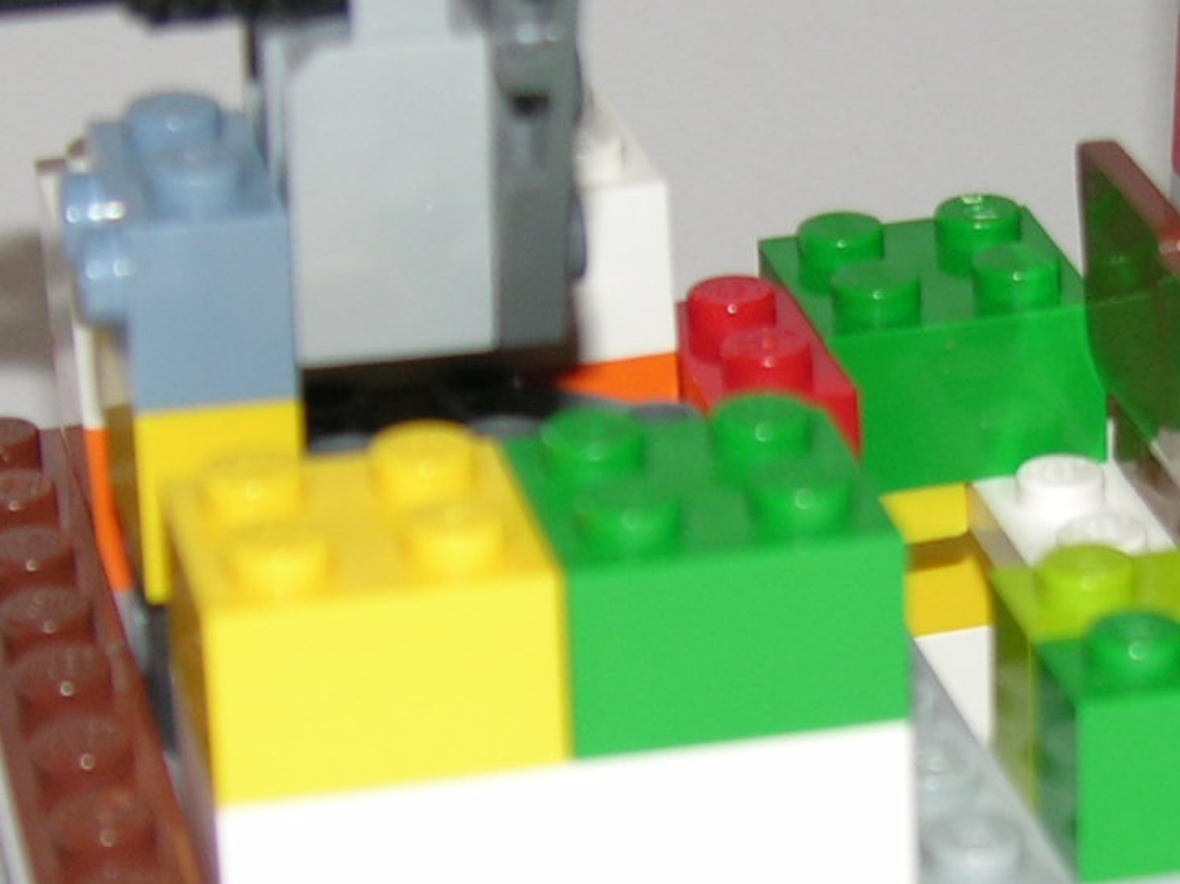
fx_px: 5590
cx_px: 940
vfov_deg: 9.0
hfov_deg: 12.0
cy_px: 814
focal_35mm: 164
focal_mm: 11.6
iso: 50
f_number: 3
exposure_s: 1/60.1
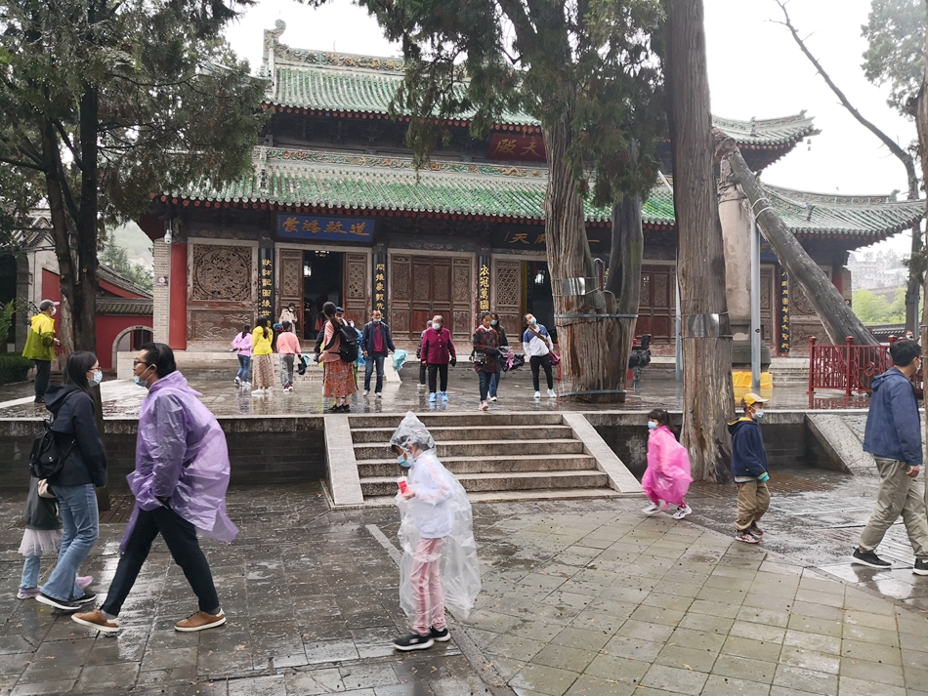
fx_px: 724
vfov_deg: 51.4
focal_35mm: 27
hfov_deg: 65.3
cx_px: 464
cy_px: 348
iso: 160
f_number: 1.6
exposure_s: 1/100
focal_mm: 3.95
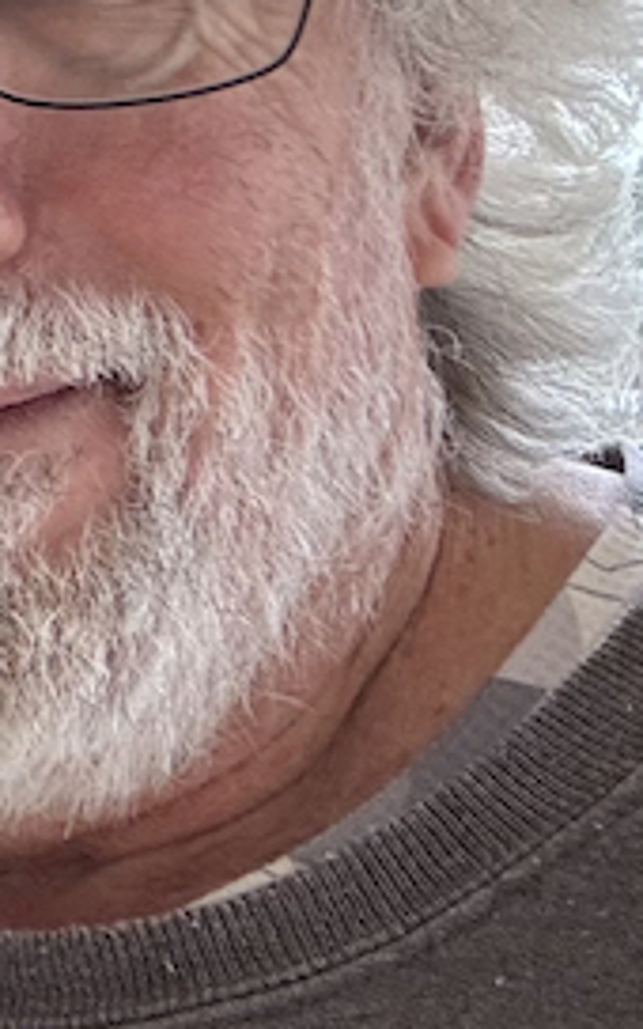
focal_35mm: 61
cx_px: -287
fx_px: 1710
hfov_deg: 19.0
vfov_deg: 32.0
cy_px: 123
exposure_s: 1/85
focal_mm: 2.69
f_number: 1.9
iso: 80
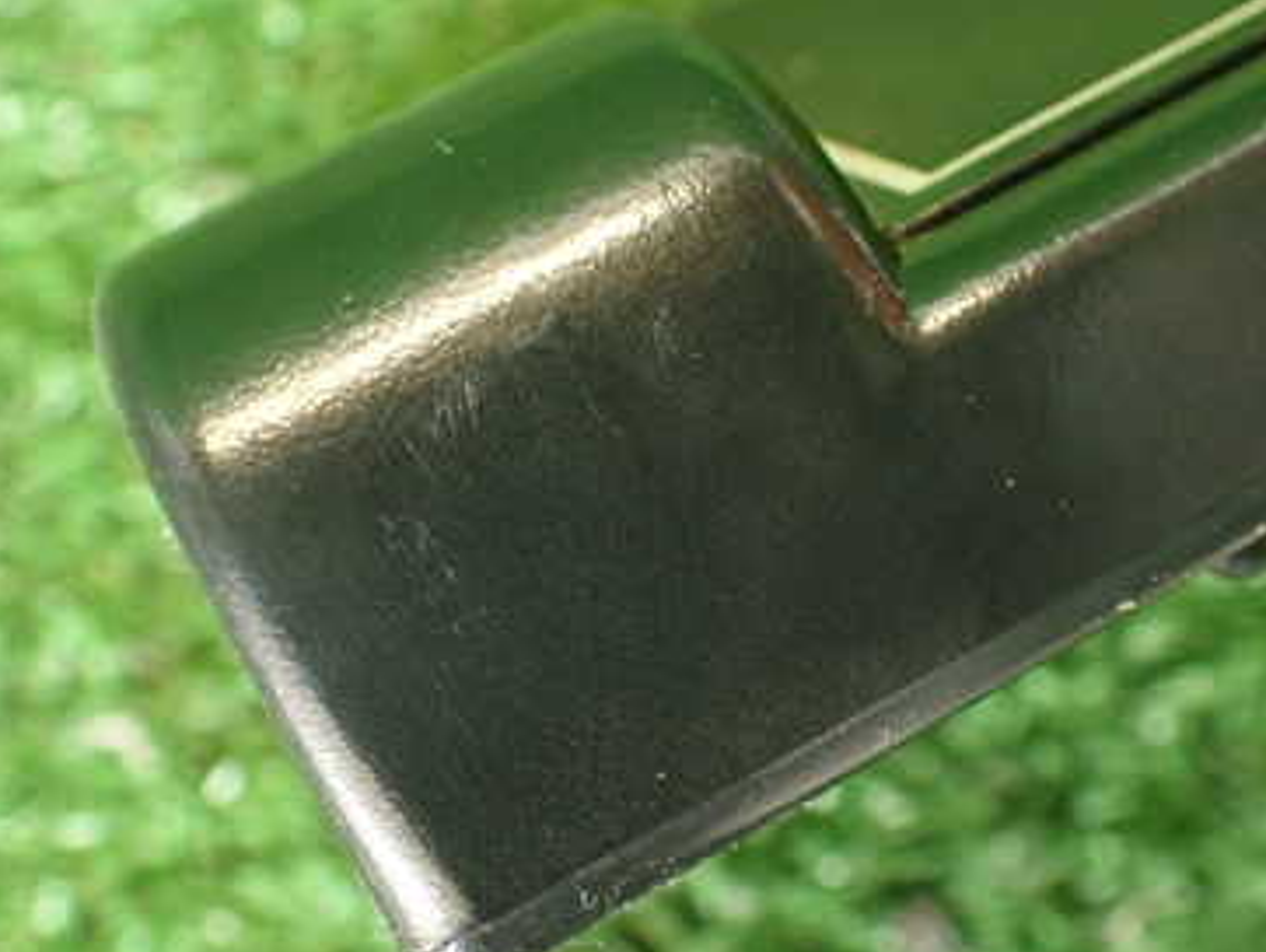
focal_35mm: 53
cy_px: 469
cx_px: 696
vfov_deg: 27.6
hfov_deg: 36.1
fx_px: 1940
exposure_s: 1/30
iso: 320
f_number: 2.4
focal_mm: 5.79
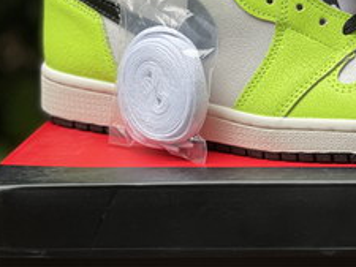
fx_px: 1461
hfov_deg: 13.7
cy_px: -28
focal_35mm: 142
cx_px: 361
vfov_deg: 10.3
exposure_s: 1/121
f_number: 2.2
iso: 32
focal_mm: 7.5
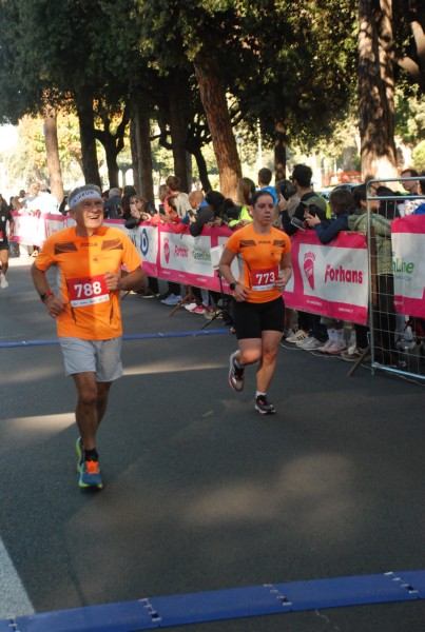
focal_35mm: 75
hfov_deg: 18.3
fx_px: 1321
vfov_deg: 26.9
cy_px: 316
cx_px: 212
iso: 1000
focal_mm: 50
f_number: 5
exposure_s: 1/400
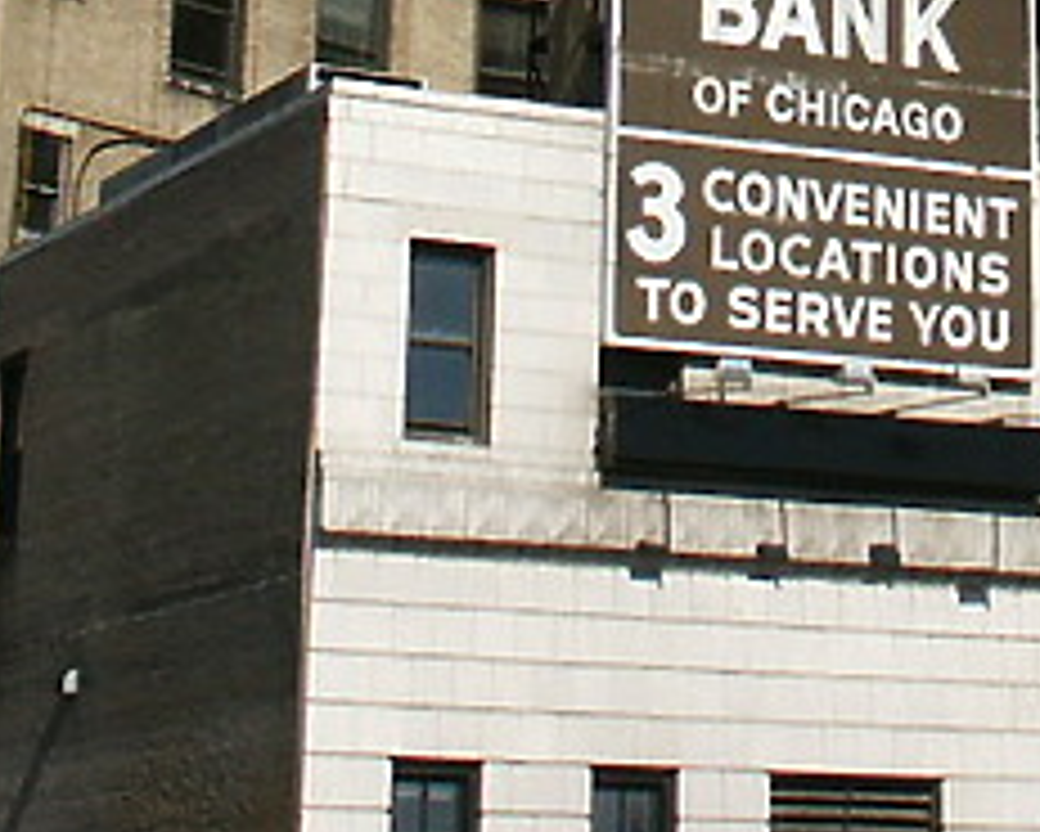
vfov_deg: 11.0
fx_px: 4095
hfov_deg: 14.4
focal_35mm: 133
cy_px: -582
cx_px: 887
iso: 64
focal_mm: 7.18
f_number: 6.7
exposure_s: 1/500
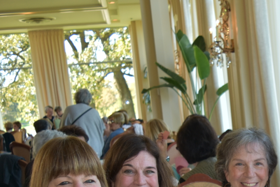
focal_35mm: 73
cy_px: 210
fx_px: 569
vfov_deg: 17.9
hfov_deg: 25.8
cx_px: 297
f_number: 3.8
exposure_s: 1/160
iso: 200
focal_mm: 21
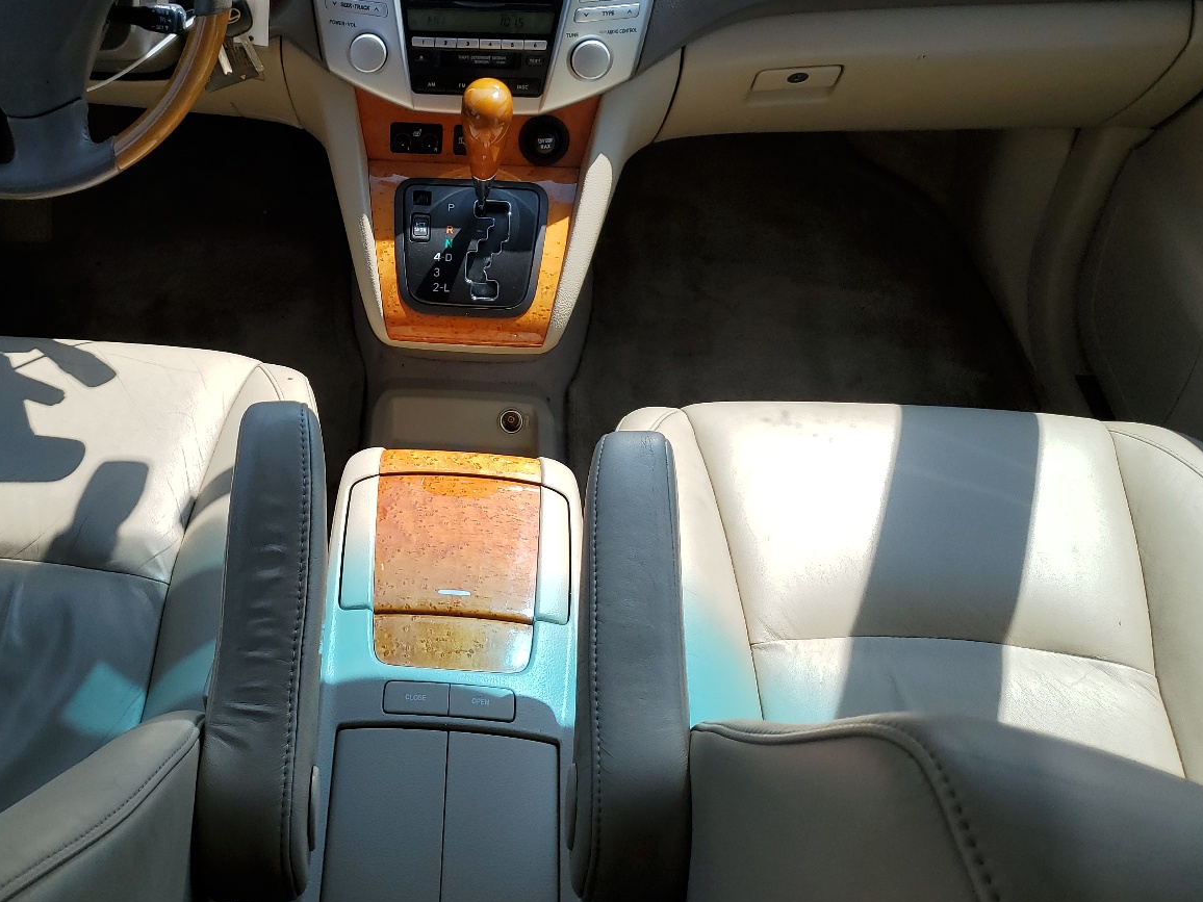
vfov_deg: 39.2
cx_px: 413
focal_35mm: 36
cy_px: 300
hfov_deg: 50.5
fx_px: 1251
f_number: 1.5
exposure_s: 1/1667
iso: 50
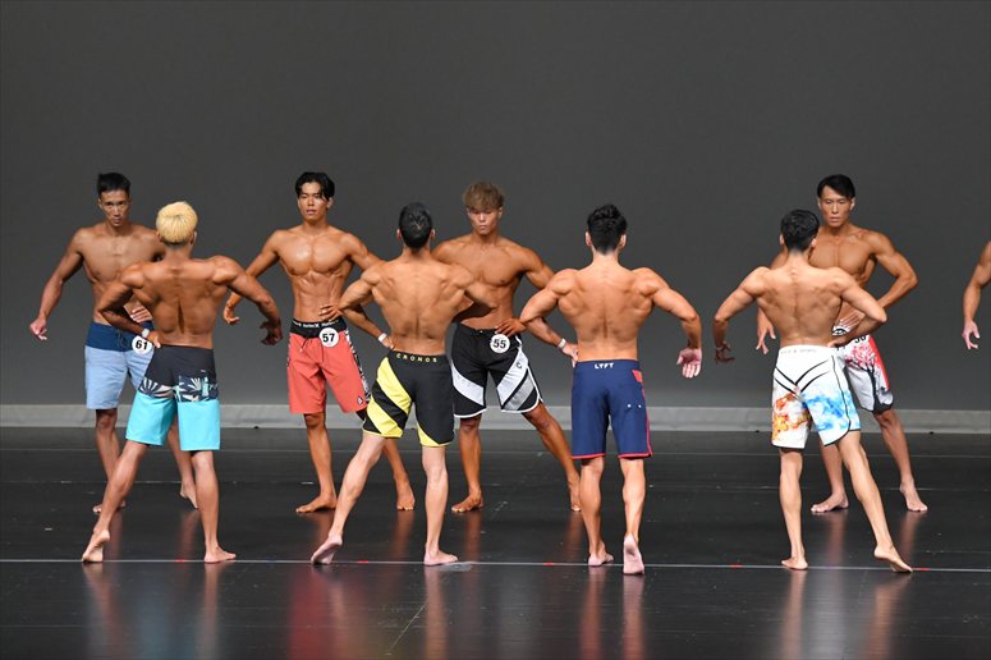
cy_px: 330
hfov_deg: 10.2
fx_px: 5558
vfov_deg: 6.8
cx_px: 496
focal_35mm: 202
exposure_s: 1/400
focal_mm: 135
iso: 4000
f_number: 5.6
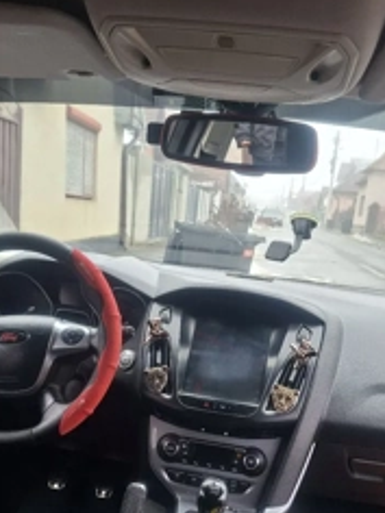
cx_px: 181
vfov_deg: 46.6
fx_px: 578
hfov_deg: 36.8
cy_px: 367
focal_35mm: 39
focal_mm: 5.54
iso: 64
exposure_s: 1/100
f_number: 1.8
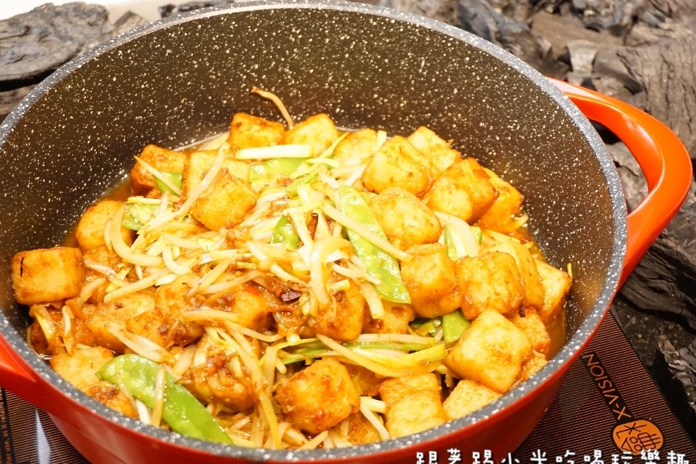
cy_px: 230
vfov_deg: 23.6
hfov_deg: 34.7
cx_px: 320
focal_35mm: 58
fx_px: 1113
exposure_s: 1/80
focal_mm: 35
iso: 3200
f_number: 5.6
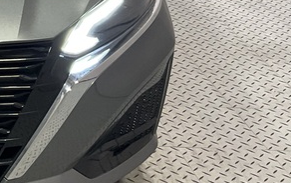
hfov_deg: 18.3
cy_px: -17
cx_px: -146
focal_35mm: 101
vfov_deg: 12.8
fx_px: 802
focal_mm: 3
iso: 64
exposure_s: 1/60
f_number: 1.8
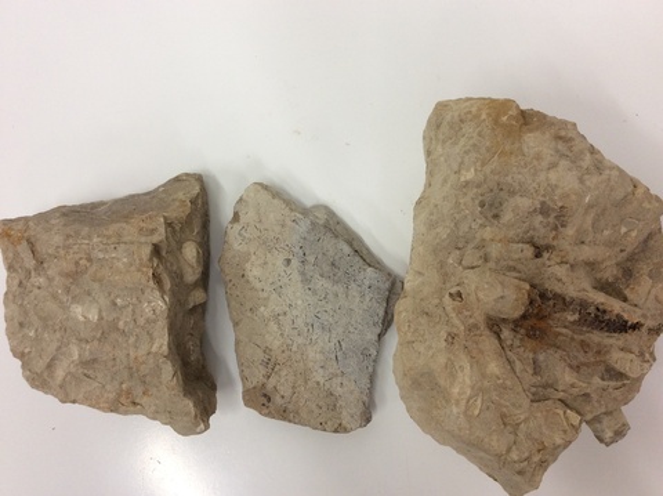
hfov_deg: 56.9
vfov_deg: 44.1
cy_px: 248
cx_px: 332
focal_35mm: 32
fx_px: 612
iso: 64
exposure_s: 1/24
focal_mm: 3.3
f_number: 2.4
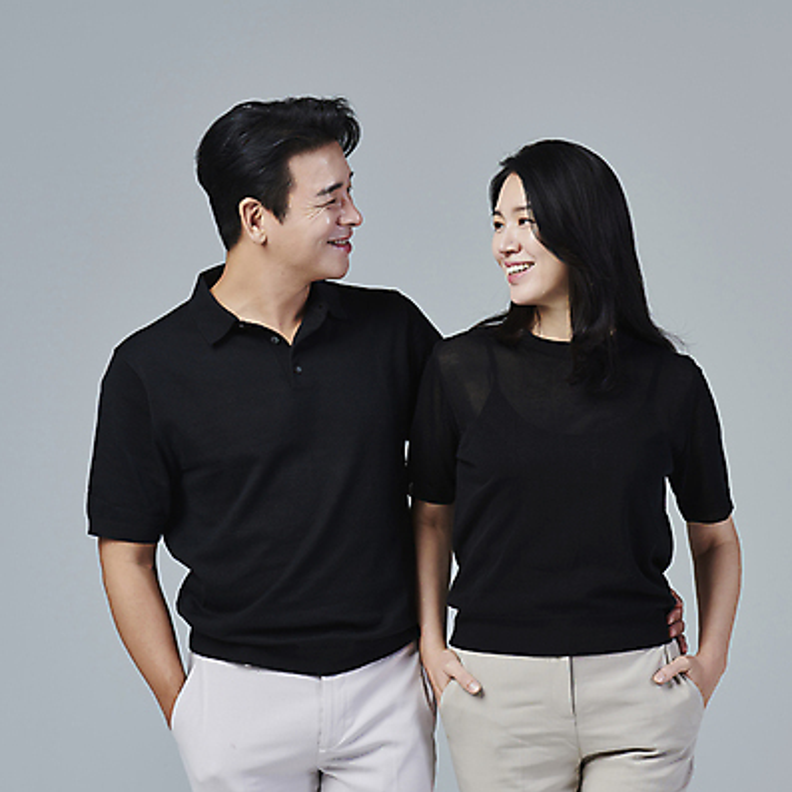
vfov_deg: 12.9
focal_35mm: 135
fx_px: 3495
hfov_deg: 12.9
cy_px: 395
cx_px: 439
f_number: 11
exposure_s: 1/125
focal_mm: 105
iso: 100
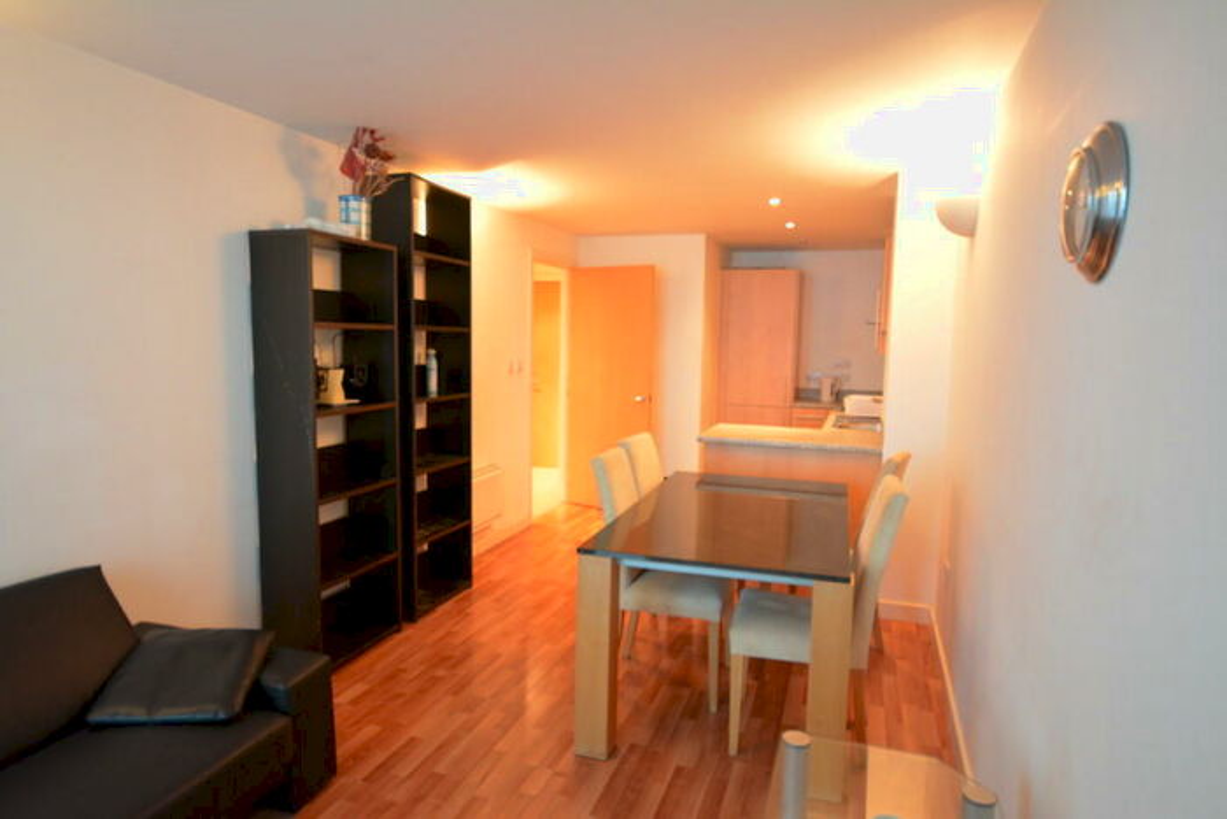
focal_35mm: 21
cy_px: 410
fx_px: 716
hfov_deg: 81.2
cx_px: 614
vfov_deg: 59.5
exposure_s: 1/15
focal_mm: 14
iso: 1600
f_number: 3.5
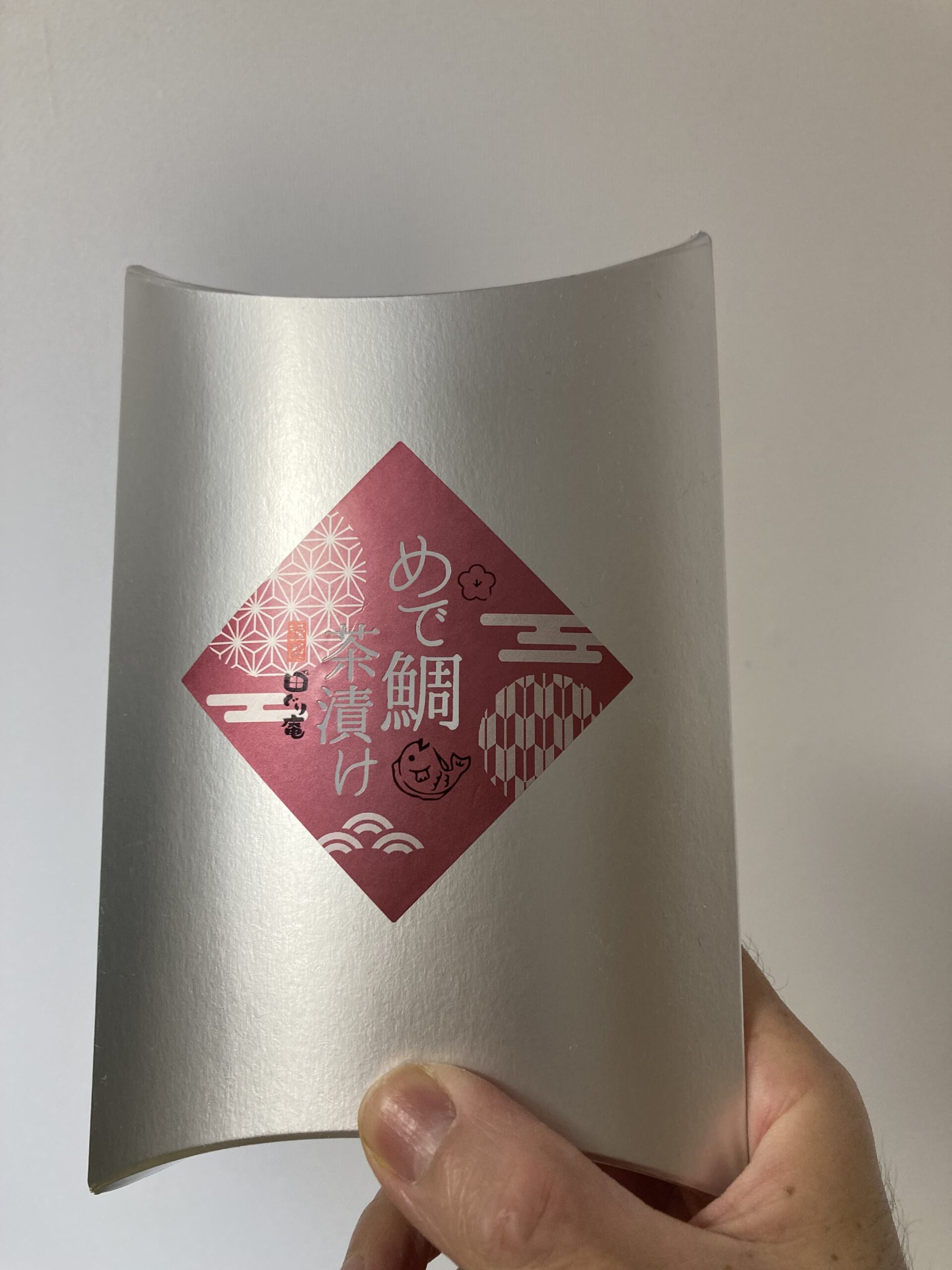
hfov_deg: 49.7
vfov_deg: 63.4
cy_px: 635
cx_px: 476
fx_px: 1027
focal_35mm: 28
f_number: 1.8
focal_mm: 3.99
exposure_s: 1/120
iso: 64
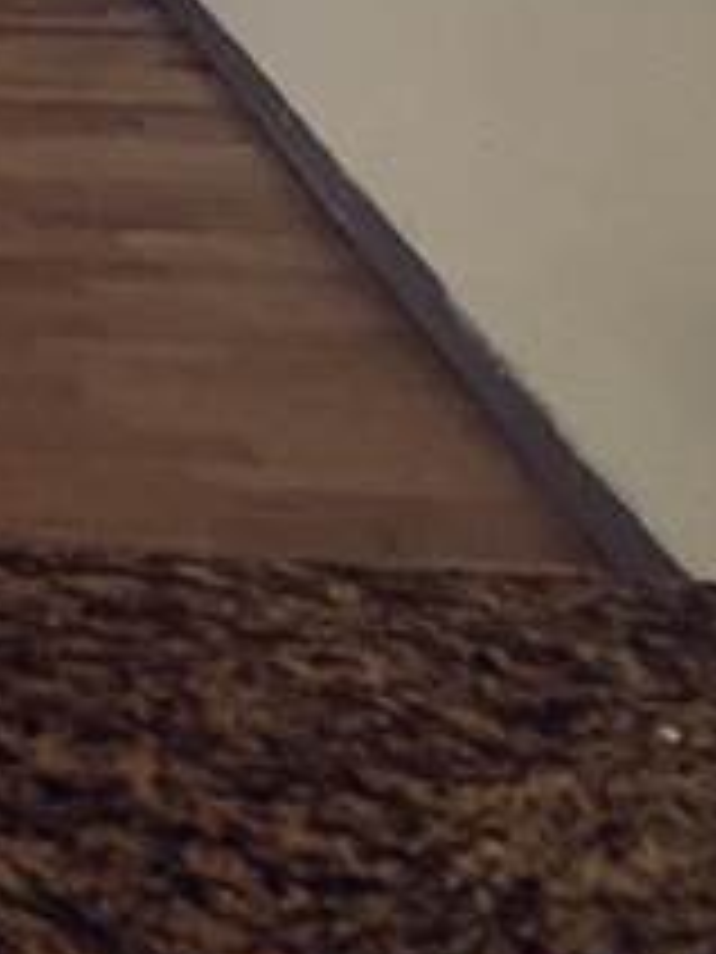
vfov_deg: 28.8
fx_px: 1296
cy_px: -418
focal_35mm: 47
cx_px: -396
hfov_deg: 23.6
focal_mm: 1.57
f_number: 1.8
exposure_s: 1/60
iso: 250
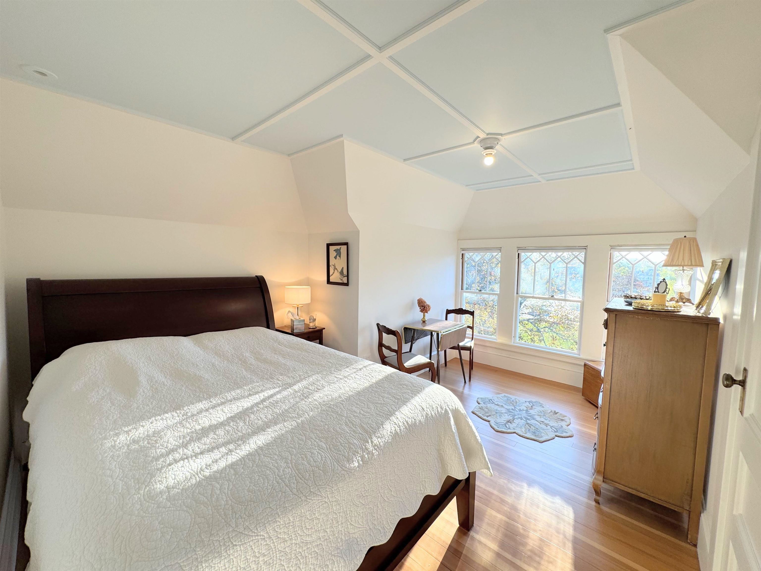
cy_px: 286
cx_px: 380
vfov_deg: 85.7
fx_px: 308
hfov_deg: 102.1
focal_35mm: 14
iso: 40
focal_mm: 2.22
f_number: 2.2
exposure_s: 1/122
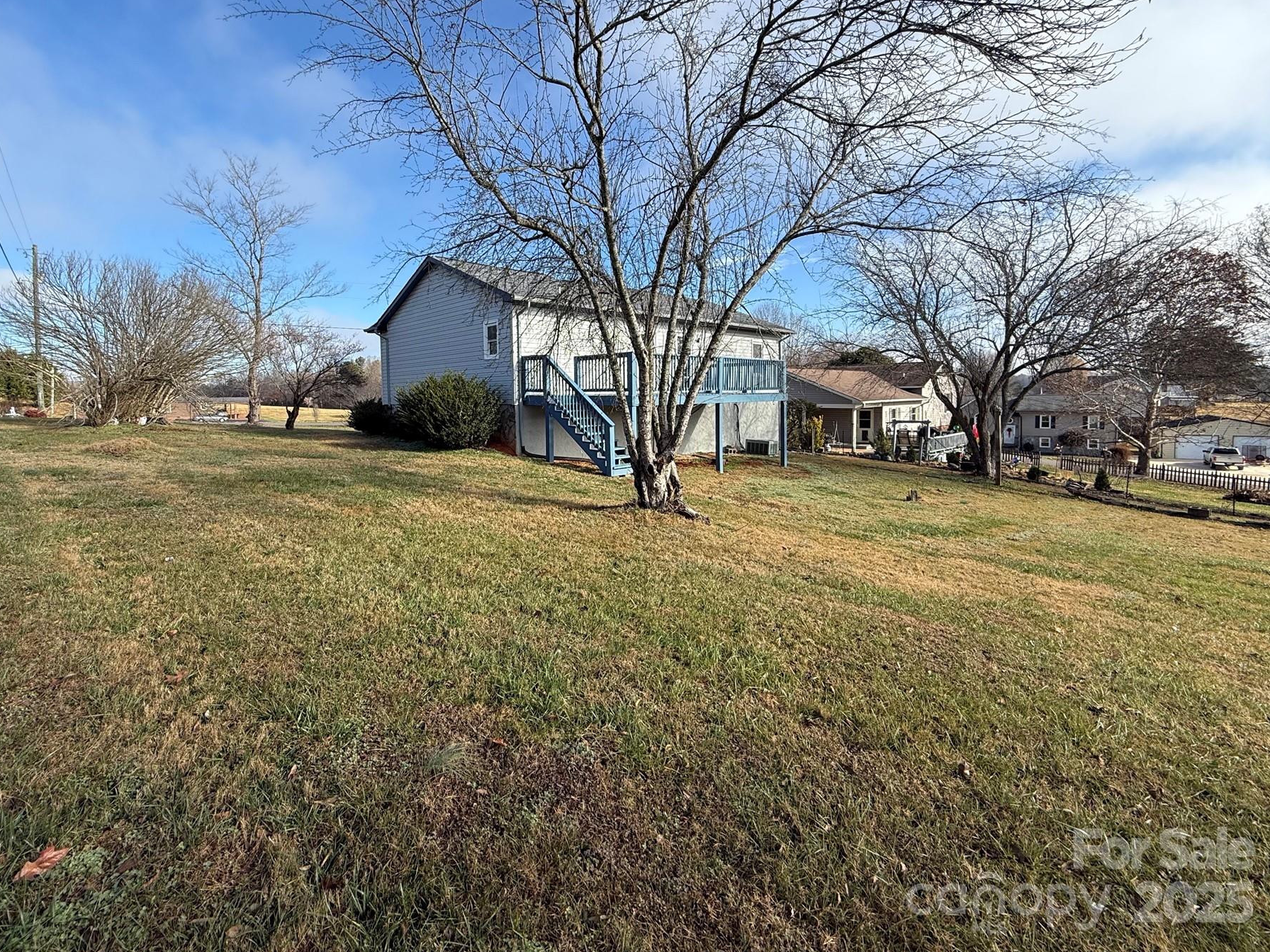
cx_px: 581
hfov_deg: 94.3
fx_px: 587
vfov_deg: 77.8
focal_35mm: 16
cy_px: 417
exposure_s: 1/1068
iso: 50
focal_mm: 2.22
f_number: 2.2
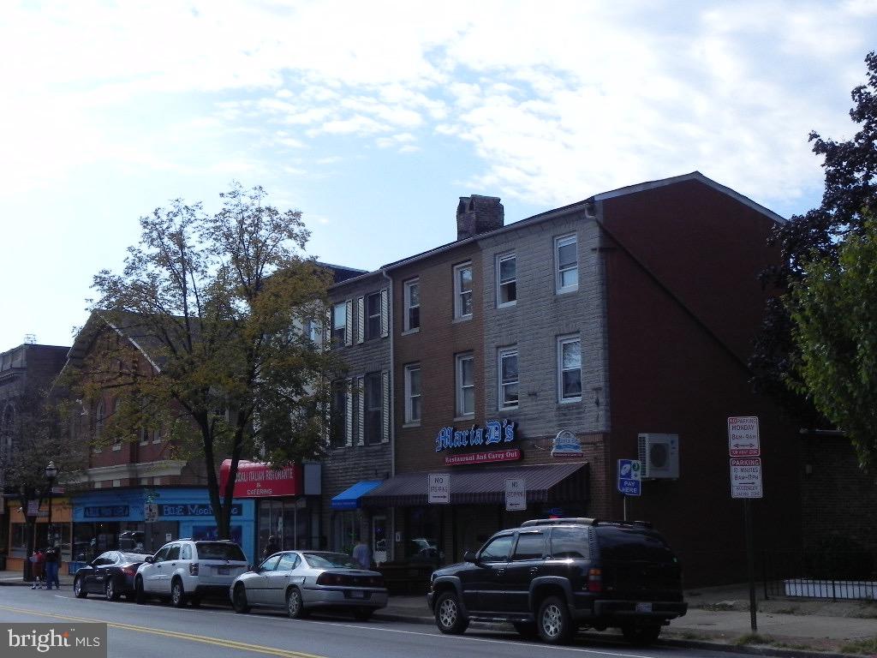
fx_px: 1317
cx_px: 438
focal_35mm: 52
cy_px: 329
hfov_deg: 36.8
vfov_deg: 28.0
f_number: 8
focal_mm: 9.2
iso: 160
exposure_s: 1/493
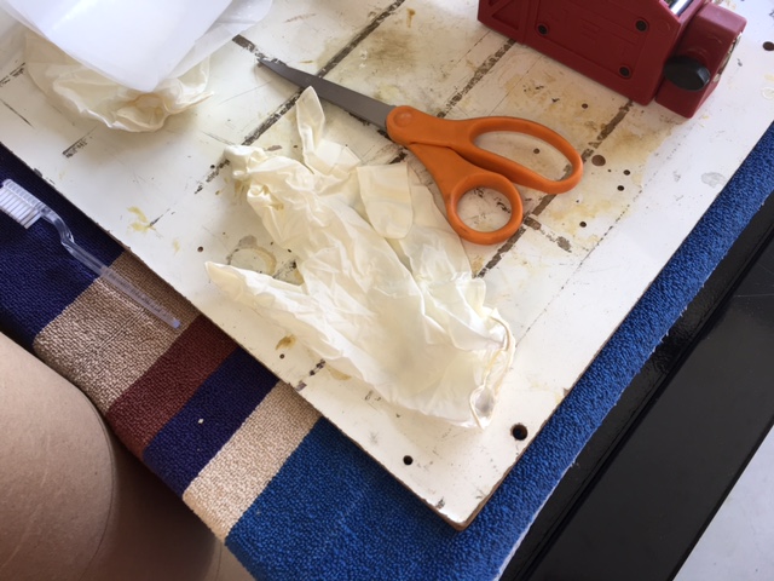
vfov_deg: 48.2
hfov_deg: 61.7
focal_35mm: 29
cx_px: 387
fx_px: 648
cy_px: 290
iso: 40
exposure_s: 1/120
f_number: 2.2
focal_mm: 4.15
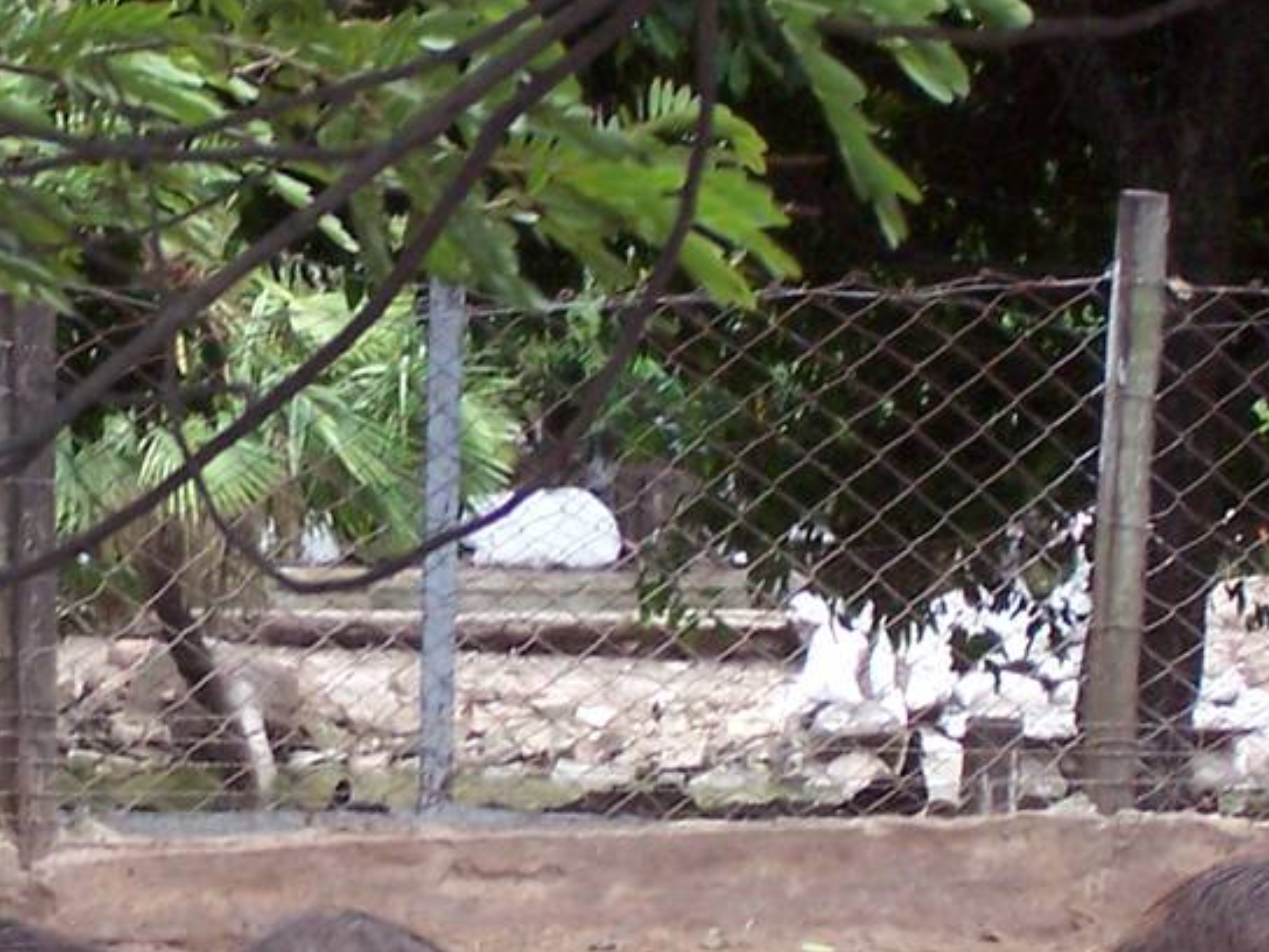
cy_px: 457
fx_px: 10998
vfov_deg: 5.0
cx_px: 205
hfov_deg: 6.6
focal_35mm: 300
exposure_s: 1/90
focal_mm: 16.8
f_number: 4.6
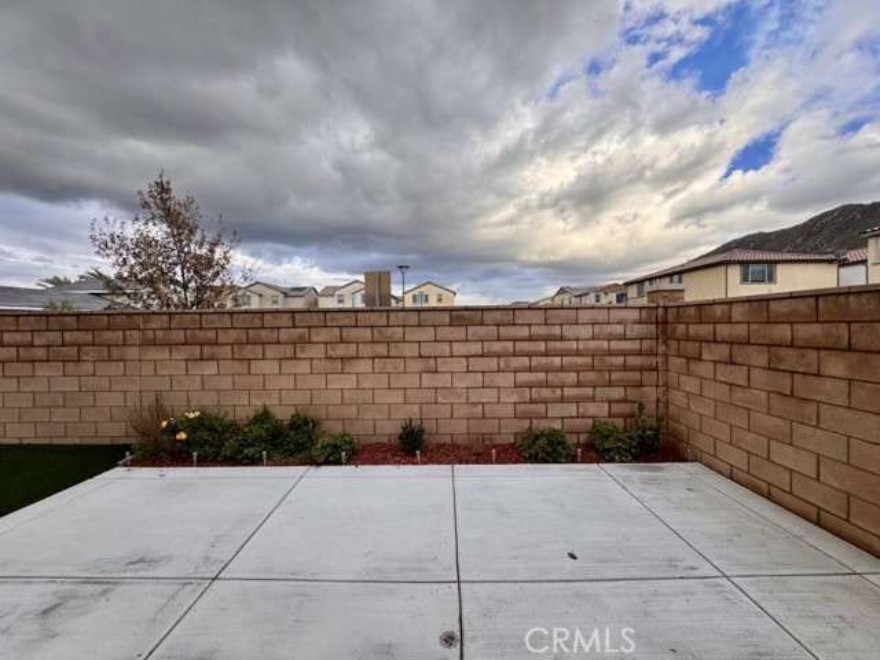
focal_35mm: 14
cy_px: 330
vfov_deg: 85.7
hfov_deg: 102.1
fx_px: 356
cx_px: 440
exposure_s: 1/373
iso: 40
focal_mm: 2.22
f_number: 2.2
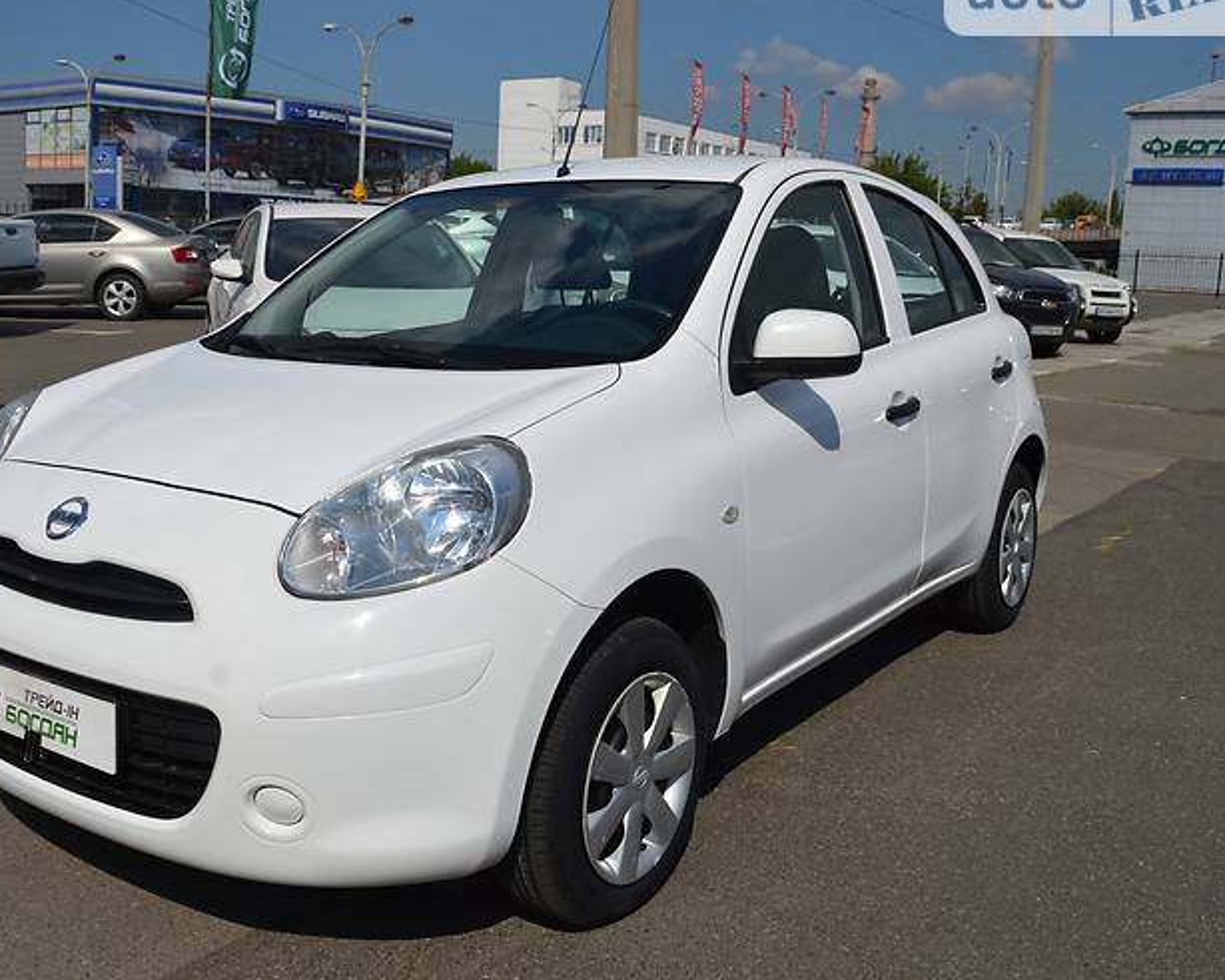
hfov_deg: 53.7
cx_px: 463
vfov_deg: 44.5
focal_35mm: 33
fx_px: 1196
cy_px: 457
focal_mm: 18
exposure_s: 1/400
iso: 100
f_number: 10
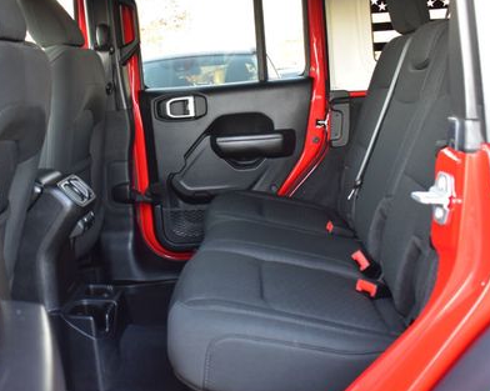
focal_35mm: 46
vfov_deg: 32.7
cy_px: 166
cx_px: 185
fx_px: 667
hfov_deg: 40.1
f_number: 6.3
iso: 1100
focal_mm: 20
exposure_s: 1/15
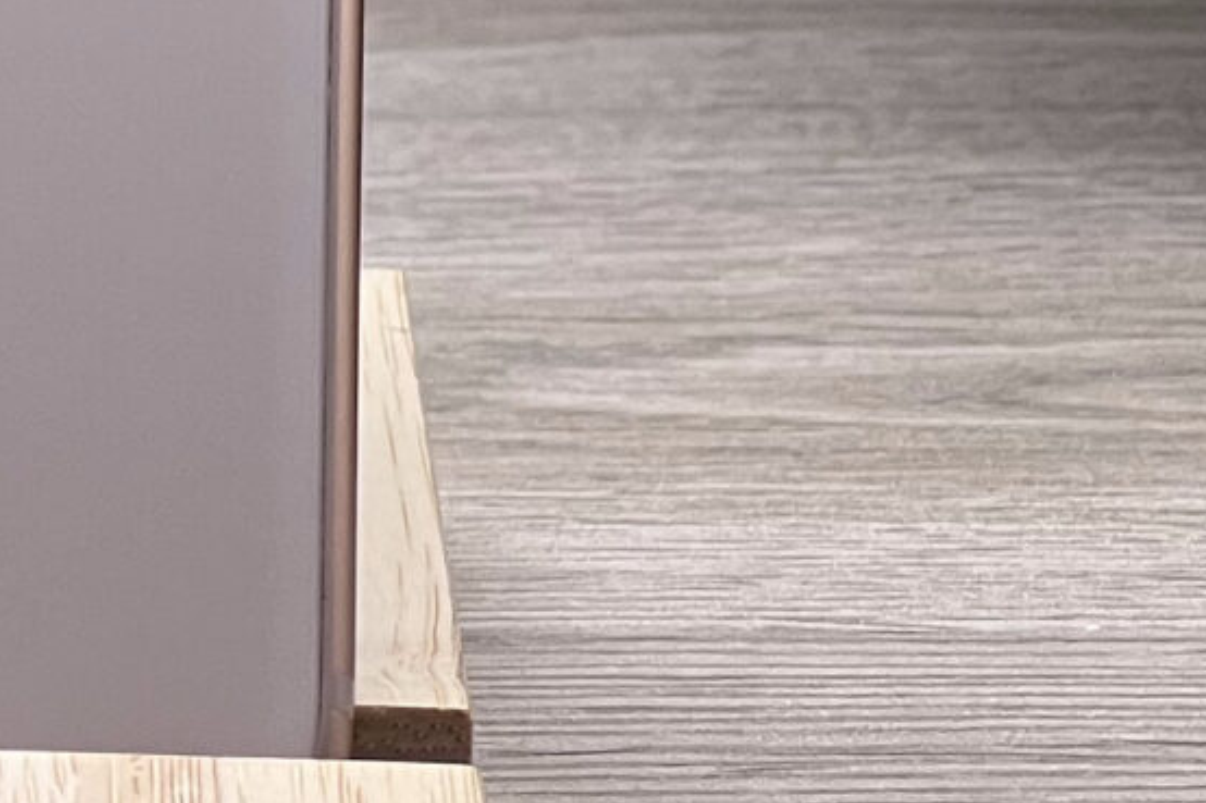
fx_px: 12391
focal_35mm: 370
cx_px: -838
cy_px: -703
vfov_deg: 3.7
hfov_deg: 5.5
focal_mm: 9
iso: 64
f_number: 2.8
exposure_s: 1/100
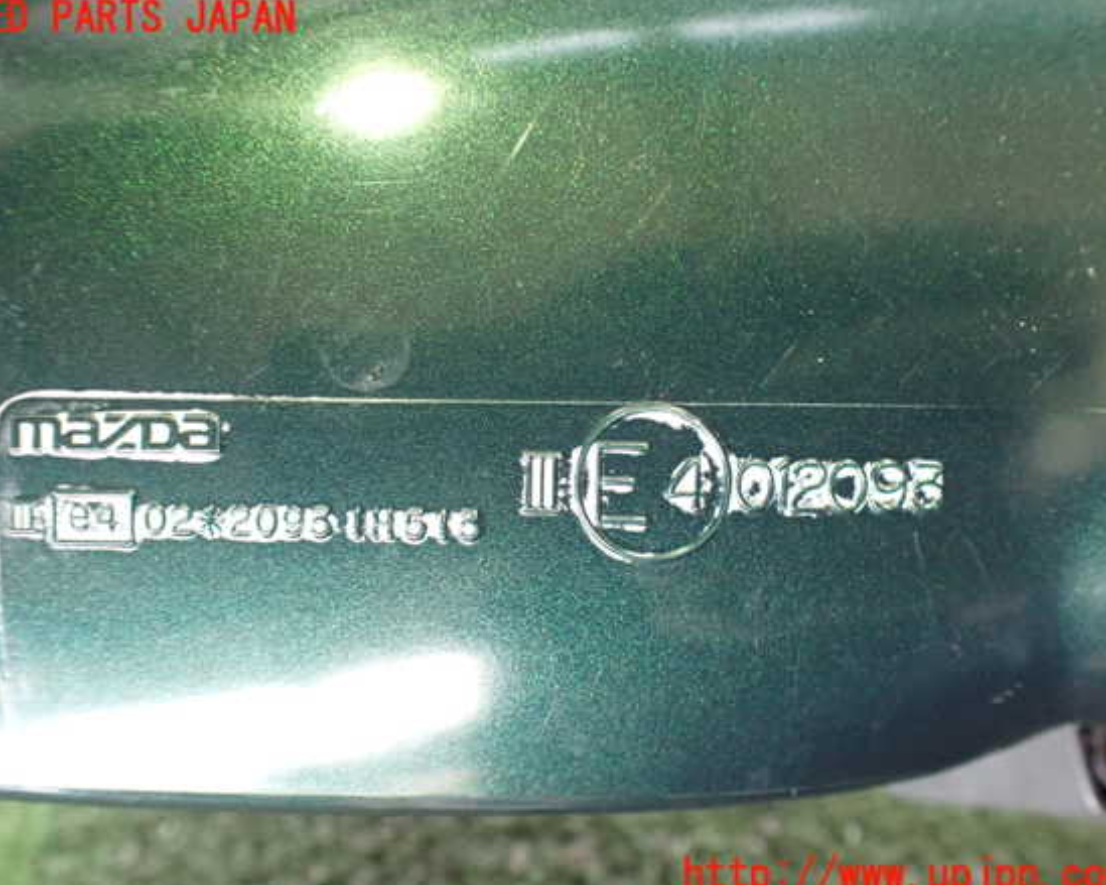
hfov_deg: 55.7
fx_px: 1047
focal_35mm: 32
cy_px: 448
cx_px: 534
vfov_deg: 45.8
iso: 1000
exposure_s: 1/30
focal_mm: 5.4
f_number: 2.3
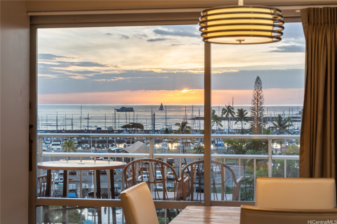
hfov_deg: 28.8
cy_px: 112
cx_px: 168
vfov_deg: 19.5
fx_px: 655
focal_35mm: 70
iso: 400
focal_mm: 70
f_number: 9
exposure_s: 1/80
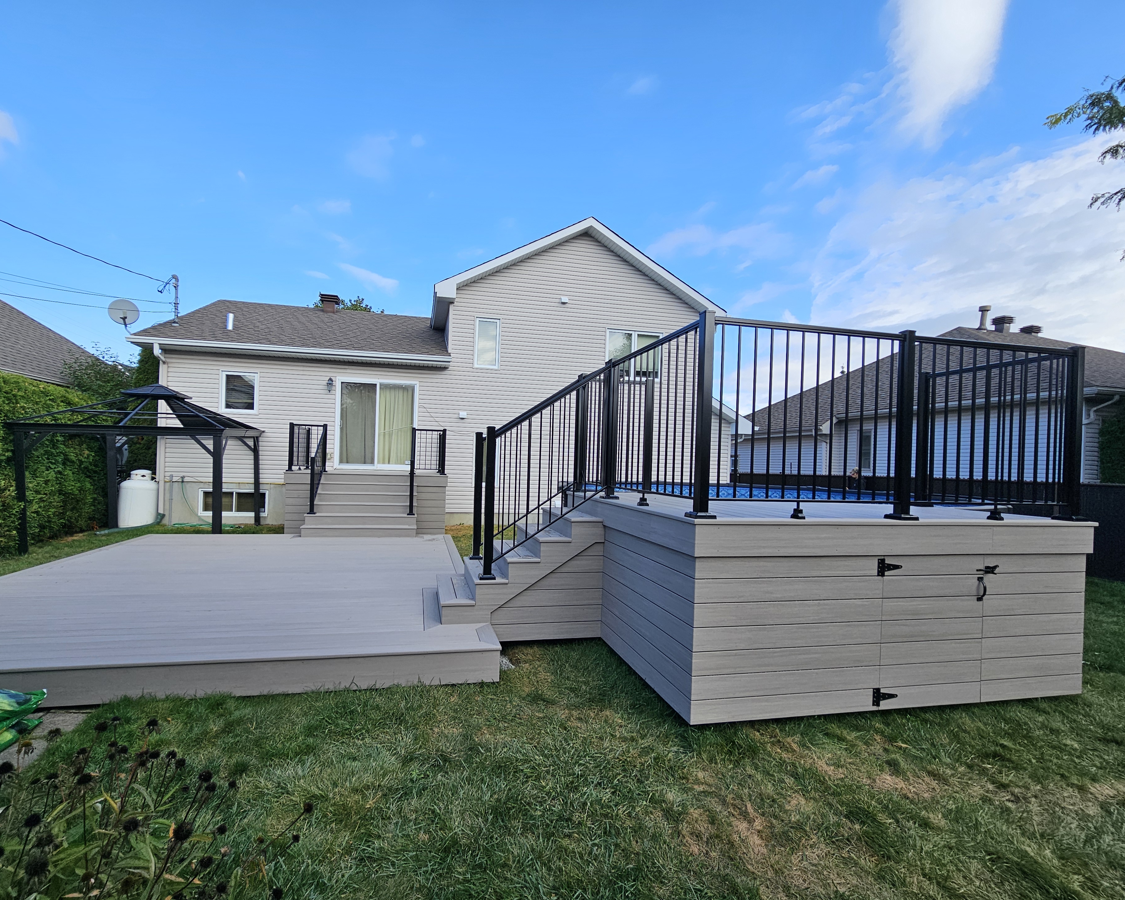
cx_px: 519
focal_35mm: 14
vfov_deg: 88.0
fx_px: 466
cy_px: 455
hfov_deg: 100.5
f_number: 2.2
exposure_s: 1/1154
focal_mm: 2.2
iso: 50
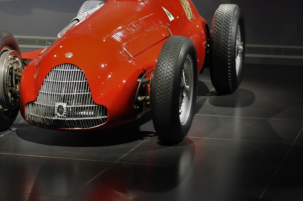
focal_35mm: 126
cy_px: 28
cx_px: -26
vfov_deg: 10.8
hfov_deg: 15.8
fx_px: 1061
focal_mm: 35
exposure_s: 1/40
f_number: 4
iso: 1000
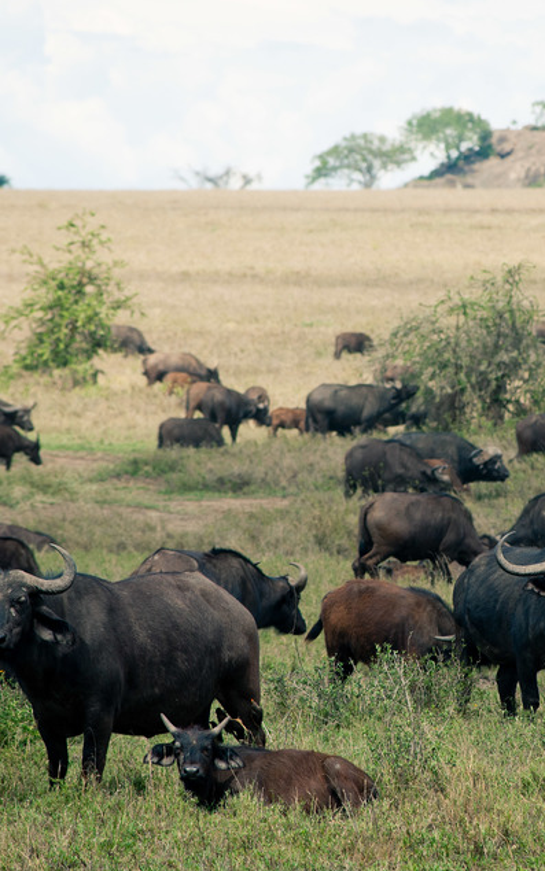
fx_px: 10977
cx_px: 439
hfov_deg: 2.8
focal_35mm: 462
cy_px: 436
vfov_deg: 4.5
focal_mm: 200
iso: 200
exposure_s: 1/320
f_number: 7.1
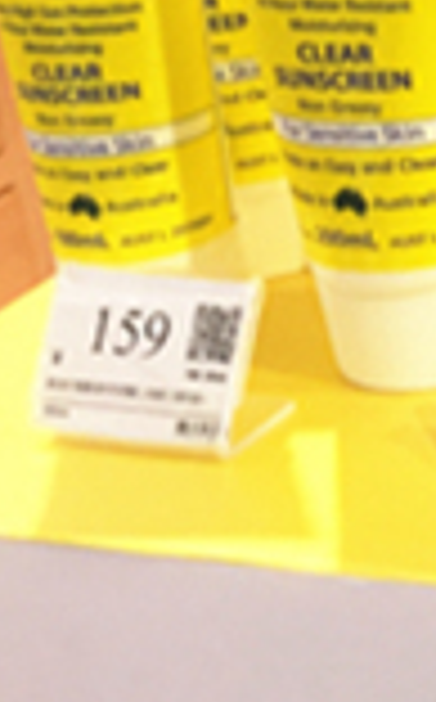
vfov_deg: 12.8
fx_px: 3015
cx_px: 1645
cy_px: -250
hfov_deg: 6.8
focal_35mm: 158
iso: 25
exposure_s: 1/50
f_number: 2.2
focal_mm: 4.15
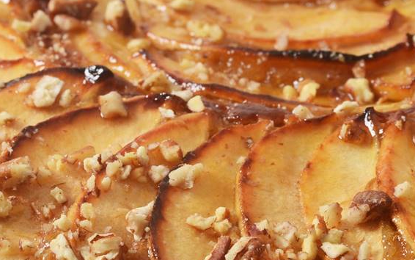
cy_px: 154
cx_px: 148
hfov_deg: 5.8
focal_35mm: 362
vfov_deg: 3.6
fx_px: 4097
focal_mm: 105
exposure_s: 1/30
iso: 100
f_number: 8
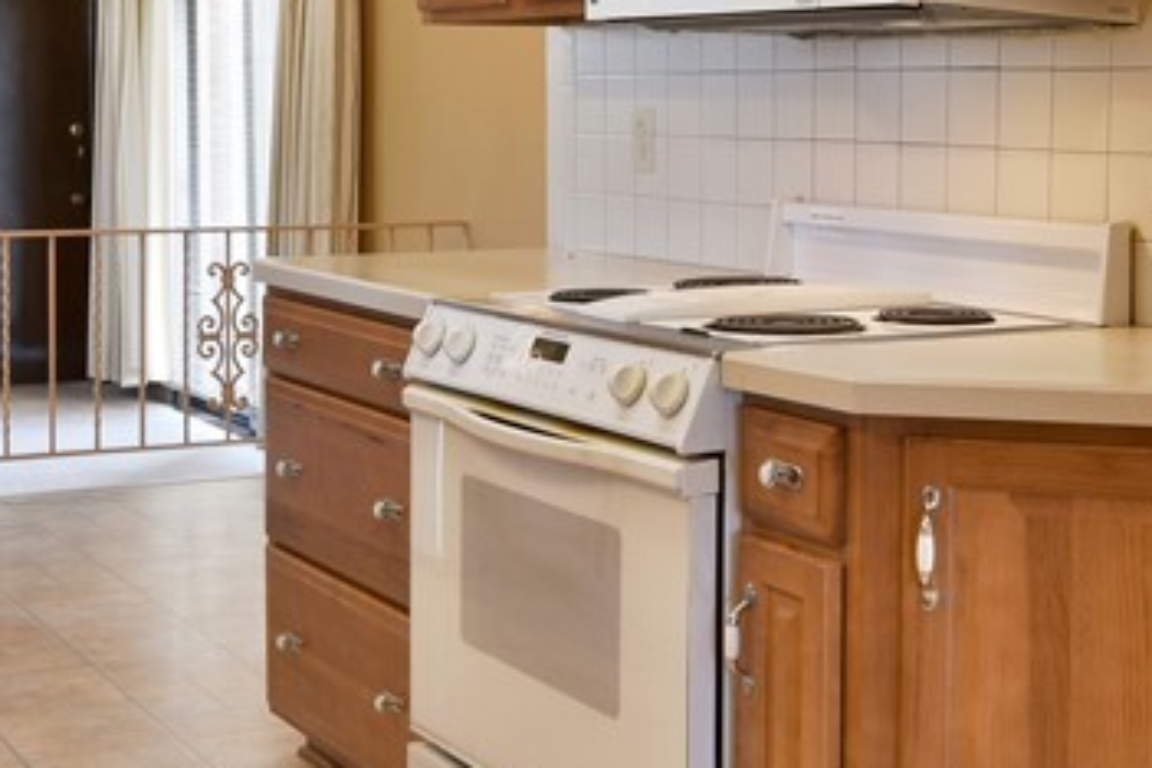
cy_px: 194
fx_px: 2080
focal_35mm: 65
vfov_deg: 20.8
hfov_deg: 30.9
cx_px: 512
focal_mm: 14
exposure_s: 1/8
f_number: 5.6
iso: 200
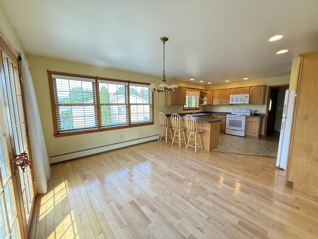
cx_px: 159
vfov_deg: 85.7
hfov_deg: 102.1
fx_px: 129
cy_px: 120
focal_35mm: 14
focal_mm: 2.22
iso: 320
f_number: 2.2
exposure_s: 1/120
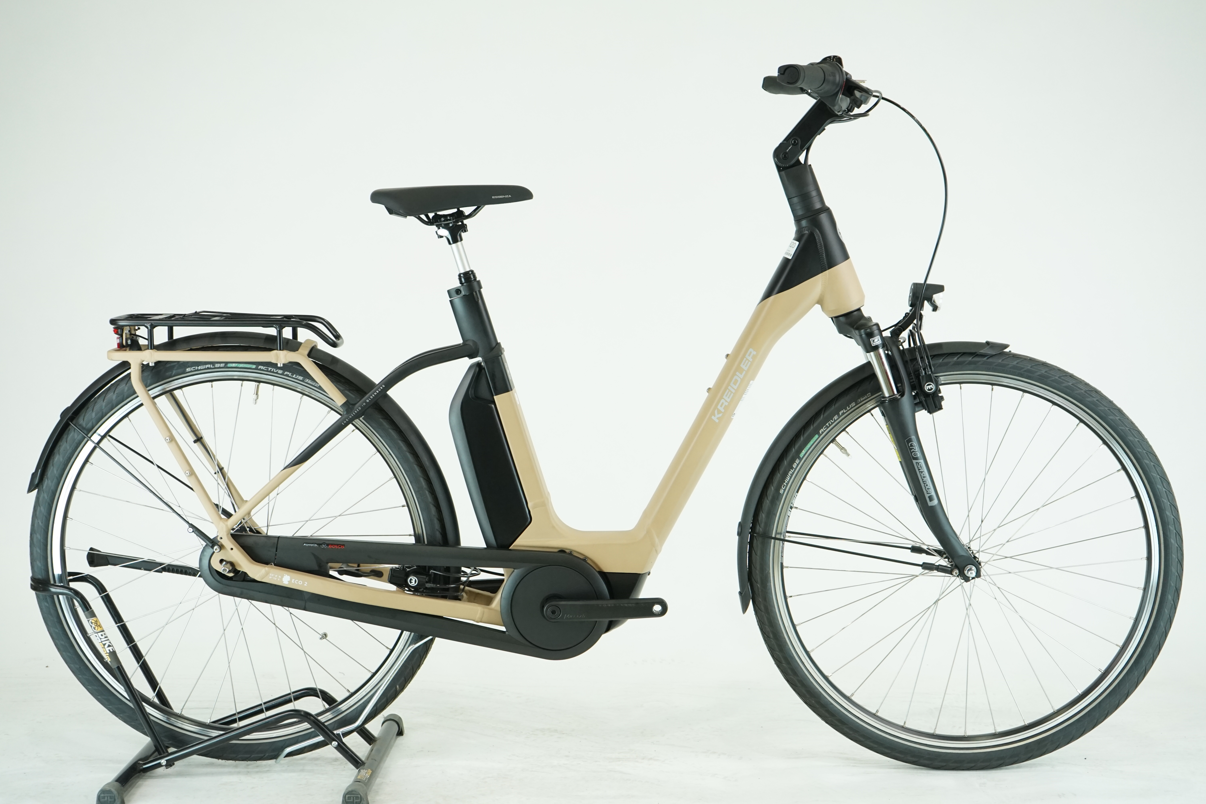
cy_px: 402
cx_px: 603
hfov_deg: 40.3
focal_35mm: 49
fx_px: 1641
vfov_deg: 27.5
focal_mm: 49
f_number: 5.6
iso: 1600
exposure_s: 1/200
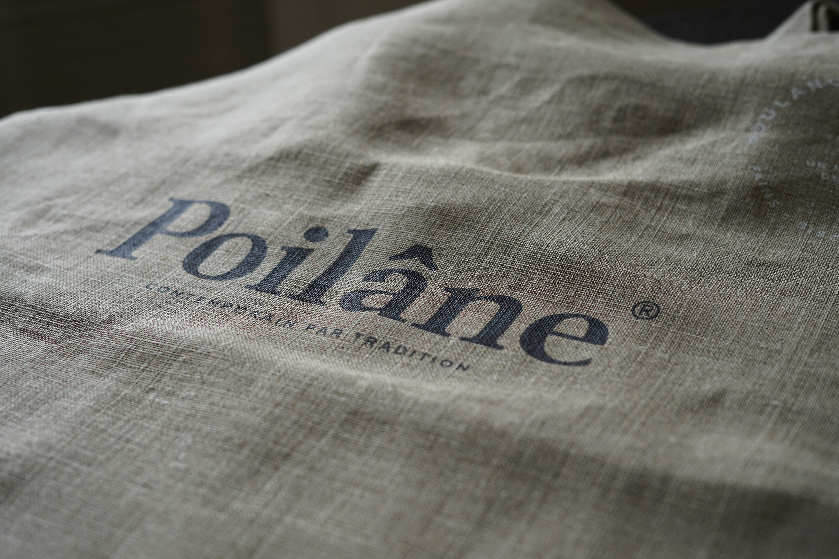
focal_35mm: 50
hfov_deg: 39.6
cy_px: 280
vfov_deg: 27.0
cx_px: 420
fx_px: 1165
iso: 250
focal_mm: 50
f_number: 4
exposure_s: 1/160
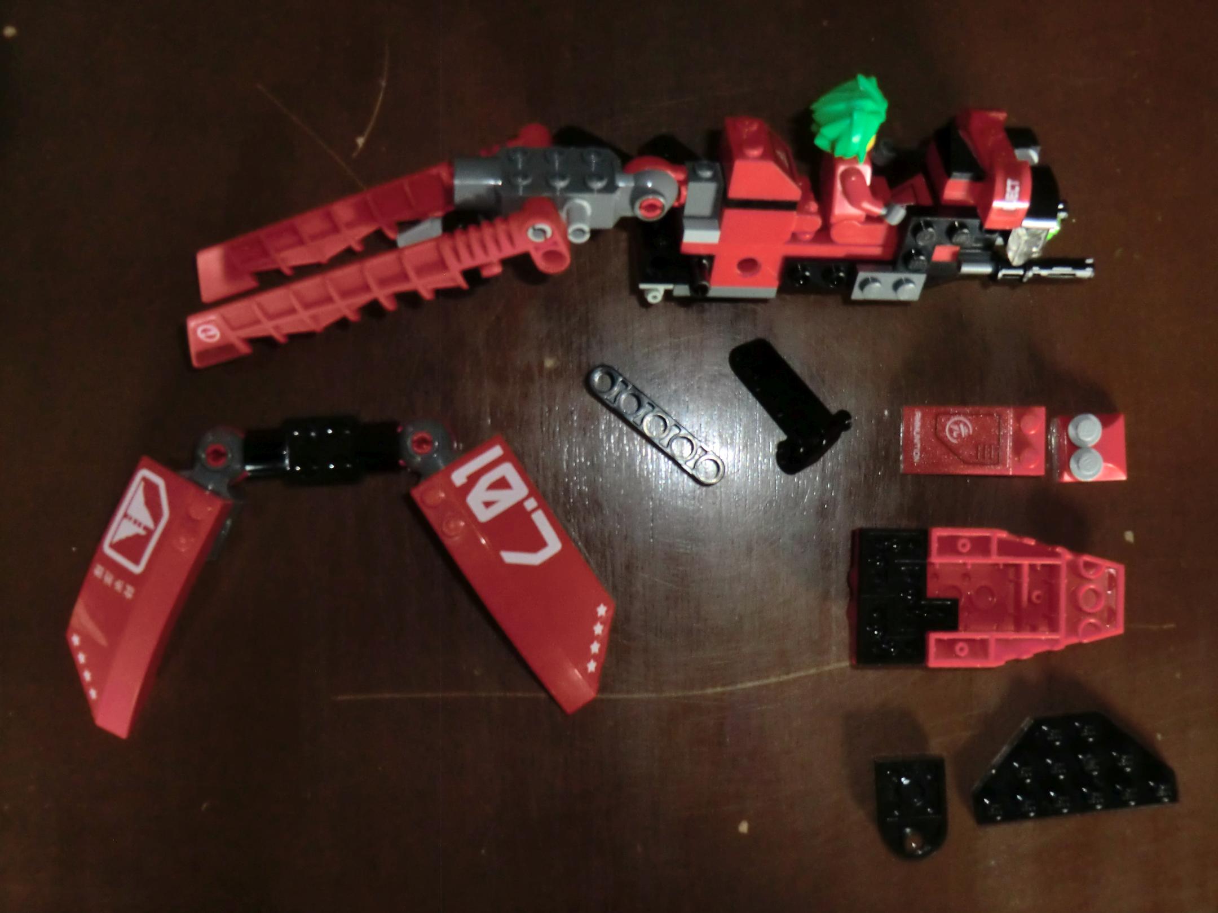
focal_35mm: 40
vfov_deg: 36.0
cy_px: 456
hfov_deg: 46.8
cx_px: 609
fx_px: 1407
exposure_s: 1/8
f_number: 3.8
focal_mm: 7.1
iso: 400
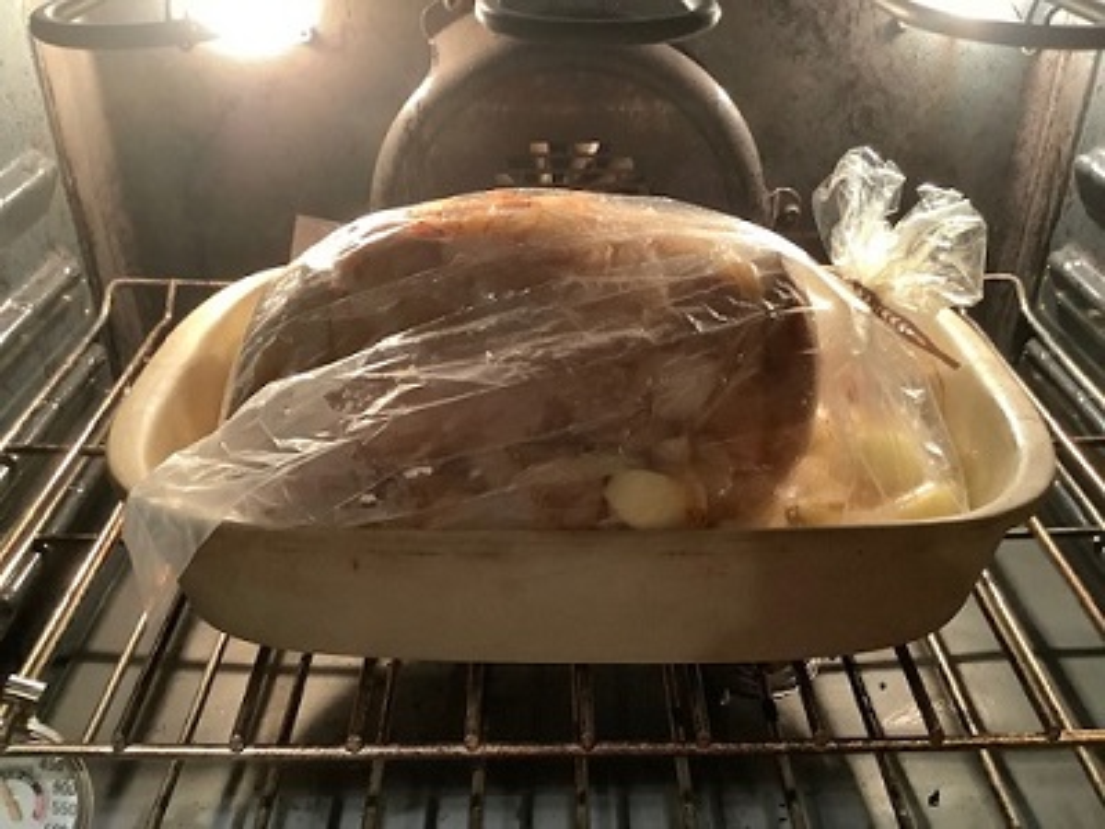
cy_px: 414
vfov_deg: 45.4
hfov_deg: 58.4
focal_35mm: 31
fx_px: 990
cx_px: 552
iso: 250
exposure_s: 1/40
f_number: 2.4
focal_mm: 3.3
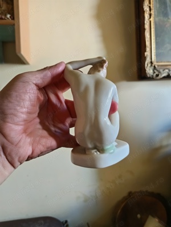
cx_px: 86
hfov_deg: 56.8
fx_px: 158
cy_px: 114
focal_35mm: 24
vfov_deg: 71.6
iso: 1362
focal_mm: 5.31
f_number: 1.7
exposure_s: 1/25
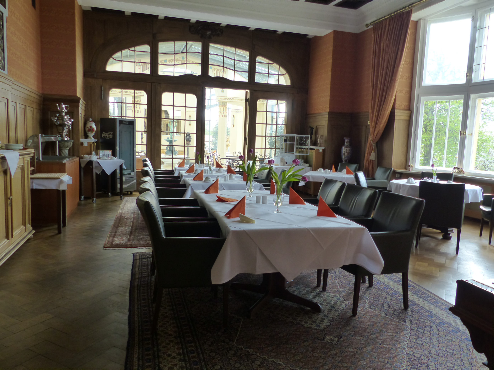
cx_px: 247
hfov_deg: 67.3
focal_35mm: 26
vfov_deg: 53.1
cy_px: 185
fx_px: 371
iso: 320
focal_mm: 4.5
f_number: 2.8
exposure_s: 1/100
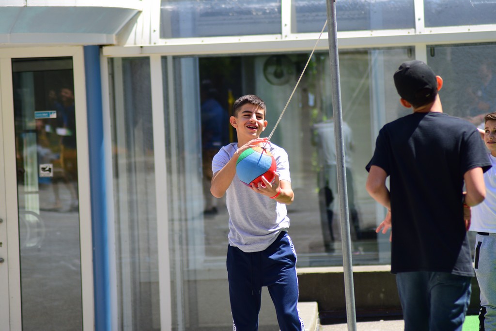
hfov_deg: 9.8
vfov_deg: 6.5
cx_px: 248
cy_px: 166
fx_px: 2894
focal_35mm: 210
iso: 360
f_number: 4.2
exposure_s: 1/1250
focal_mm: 140
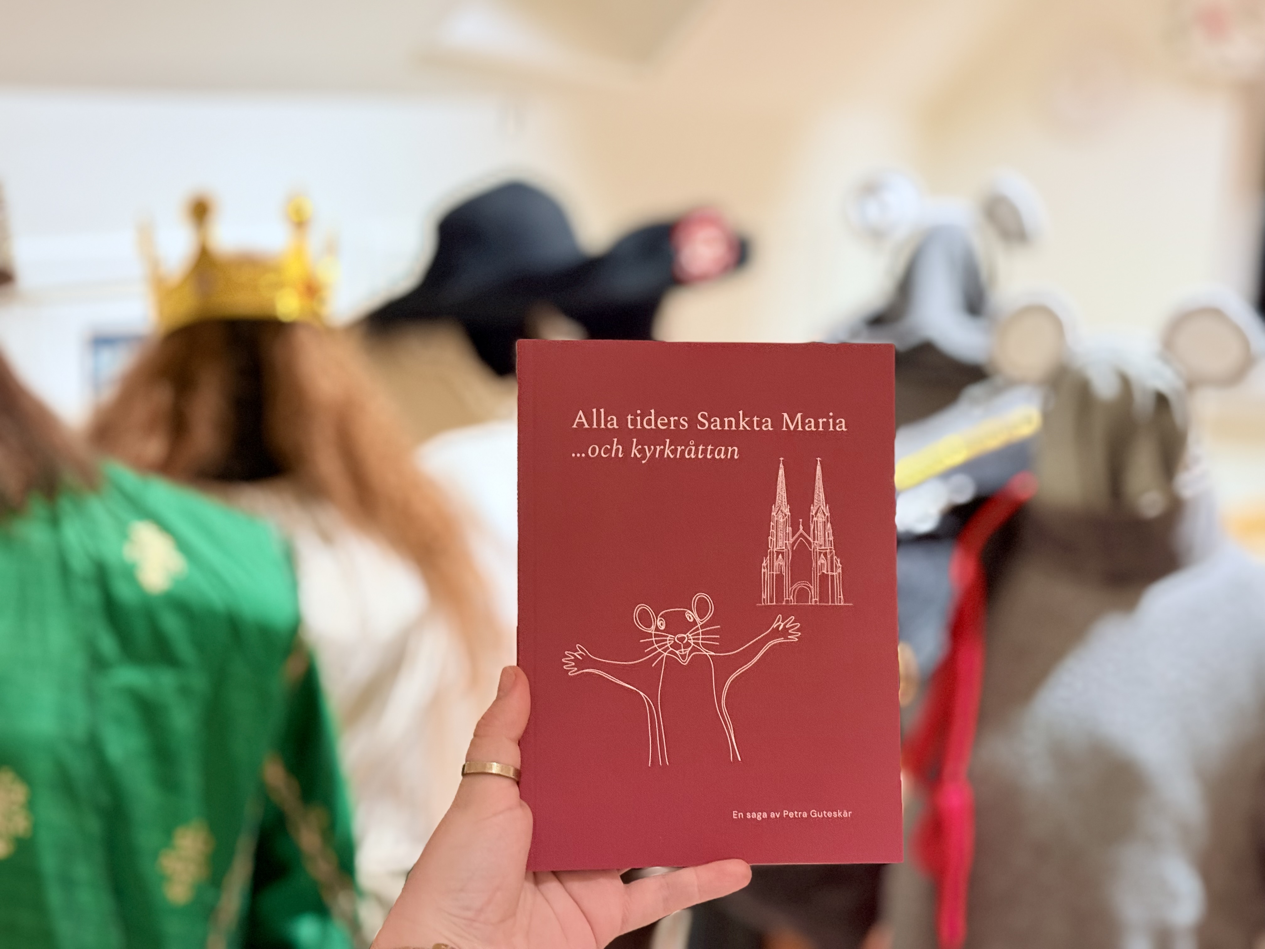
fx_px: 1754
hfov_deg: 39.7
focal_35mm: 48
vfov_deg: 30.3
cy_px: 474
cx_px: 632
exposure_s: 1/50
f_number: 1.78
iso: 200
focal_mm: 6.76
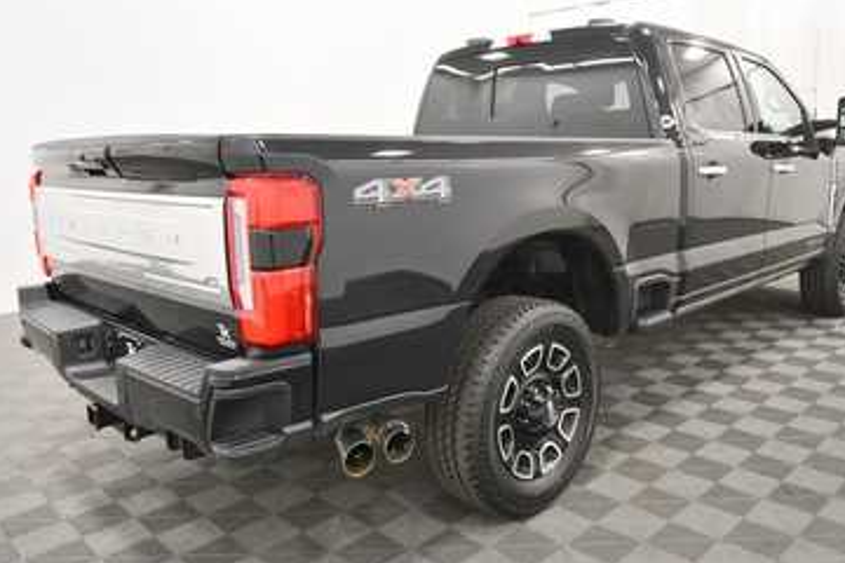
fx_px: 704
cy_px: 266
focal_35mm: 30
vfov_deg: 43.6
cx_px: 460
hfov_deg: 61.8
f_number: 5.3
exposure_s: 1/125
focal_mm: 18
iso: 1800
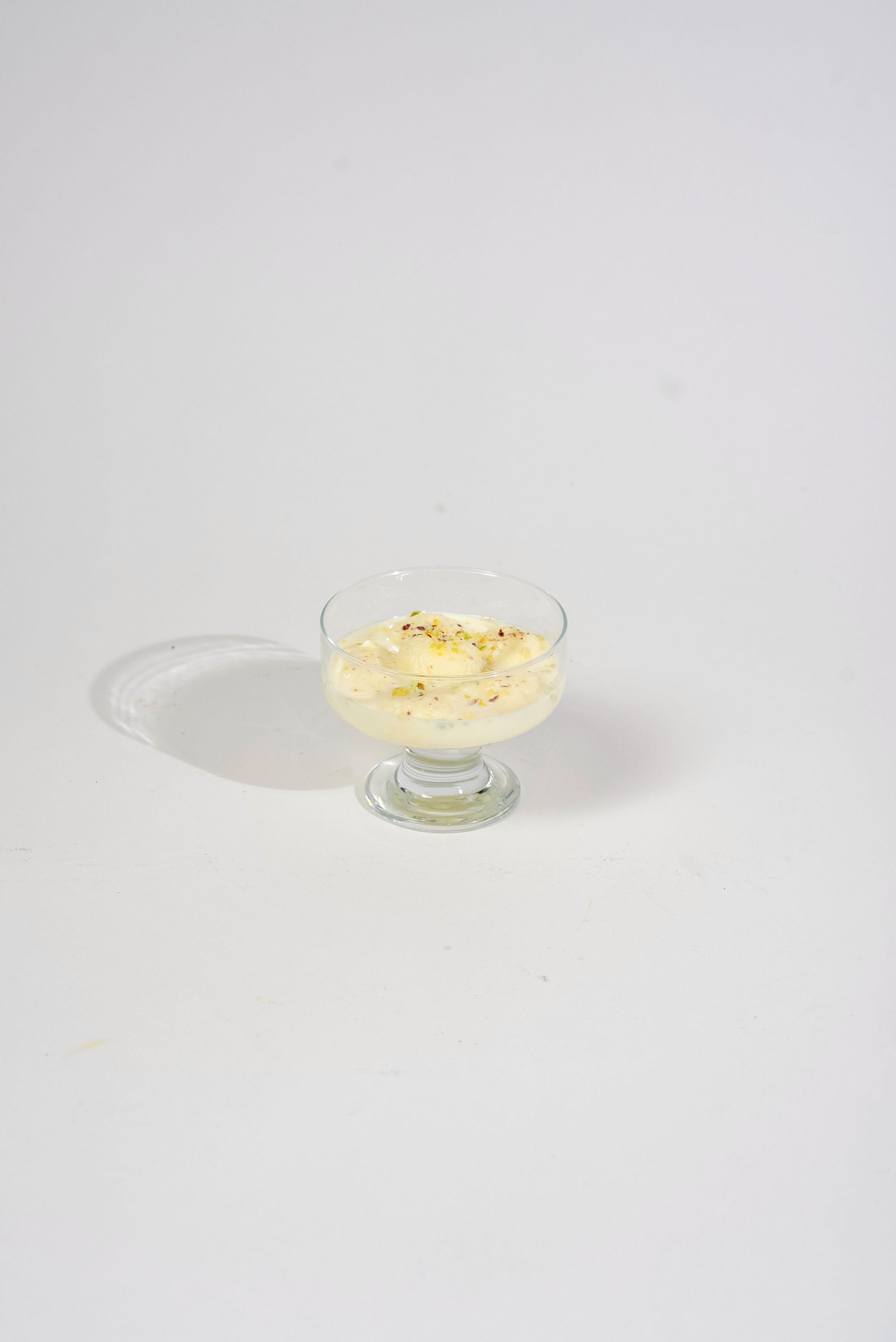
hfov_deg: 19.5
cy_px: 671
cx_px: 448
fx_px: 2610
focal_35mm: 70
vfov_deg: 28.8
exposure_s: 1/100
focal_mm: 70
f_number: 8
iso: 640
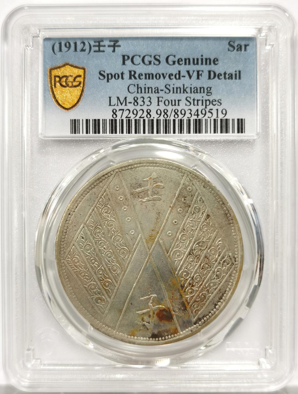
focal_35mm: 54
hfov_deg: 27.1
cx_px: 149
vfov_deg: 35.5
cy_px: 197
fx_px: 617
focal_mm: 5.56
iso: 125
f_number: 16
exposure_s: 1/100
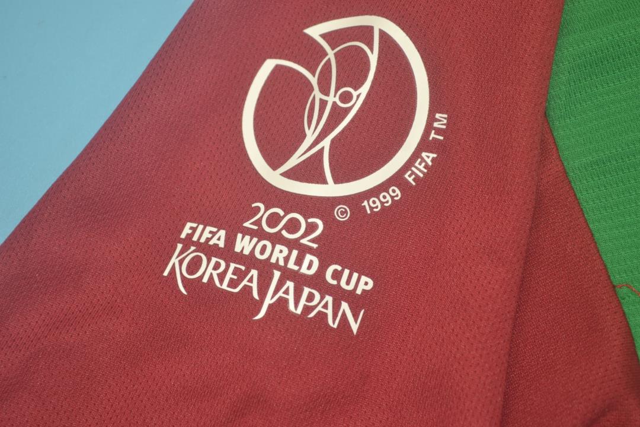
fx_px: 1467
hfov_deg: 24.6
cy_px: 214
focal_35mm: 82
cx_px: 320
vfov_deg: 16.6
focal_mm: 55
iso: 200
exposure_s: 1/60
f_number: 5.6
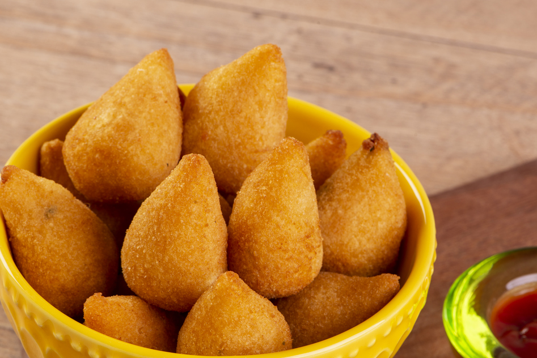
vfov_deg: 9.9
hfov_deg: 14.7
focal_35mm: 139
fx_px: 2074
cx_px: 333
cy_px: 221
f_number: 16
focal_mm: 105
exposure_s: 1/100
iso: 100
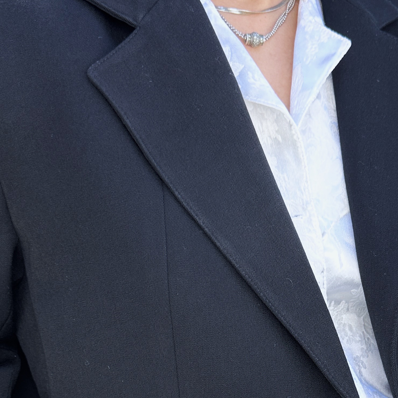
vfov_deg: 28.2
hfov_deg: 29.4
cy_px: 372
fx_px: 754
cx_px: 248
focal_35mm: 58
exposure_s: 1/268
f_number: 1.78
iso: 80
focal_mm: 6.86
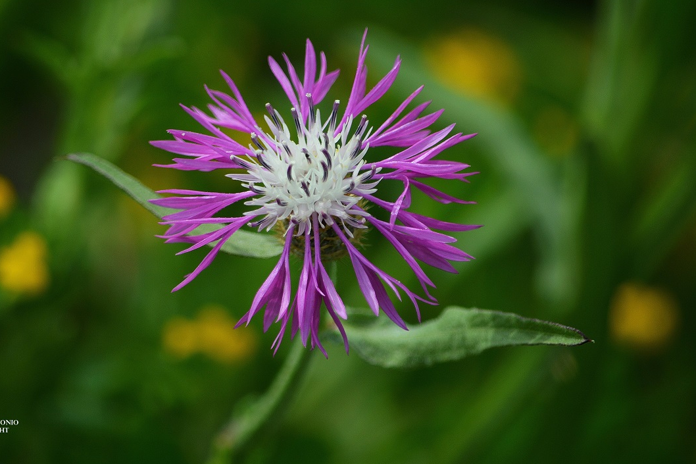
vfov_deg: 2.7
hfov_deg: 4.0
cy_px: 212
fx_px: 9858
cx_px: 307
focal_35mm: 510
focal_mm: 300
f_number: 6.3
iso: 100
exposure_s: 1/500
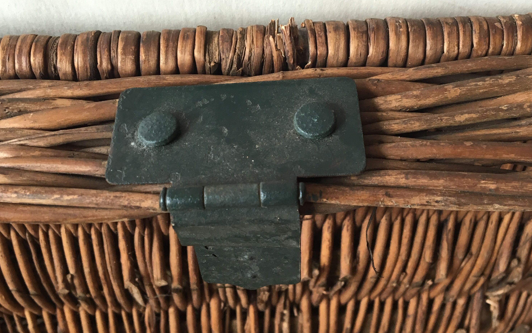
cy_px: 142
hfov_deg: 47.2
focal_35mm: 42
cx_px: 268
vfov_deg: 30.5
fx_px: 609
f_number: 2.2
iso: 40
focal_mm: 4.15
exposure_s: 1/33
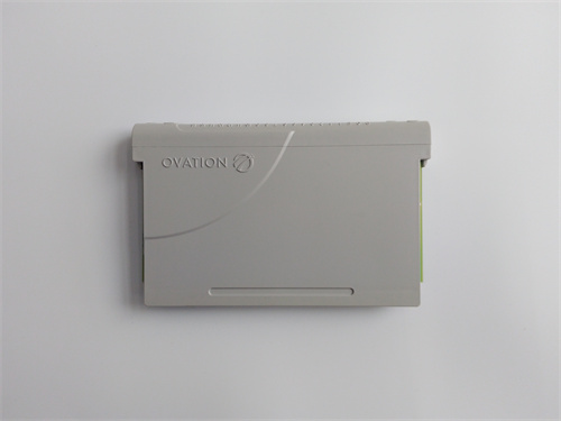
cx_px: 280
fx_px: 438
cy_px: 210
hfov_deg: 65.3
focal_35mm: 27
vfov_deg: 51.4
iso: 131
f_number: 2
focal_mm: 3.79
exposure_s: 1/50
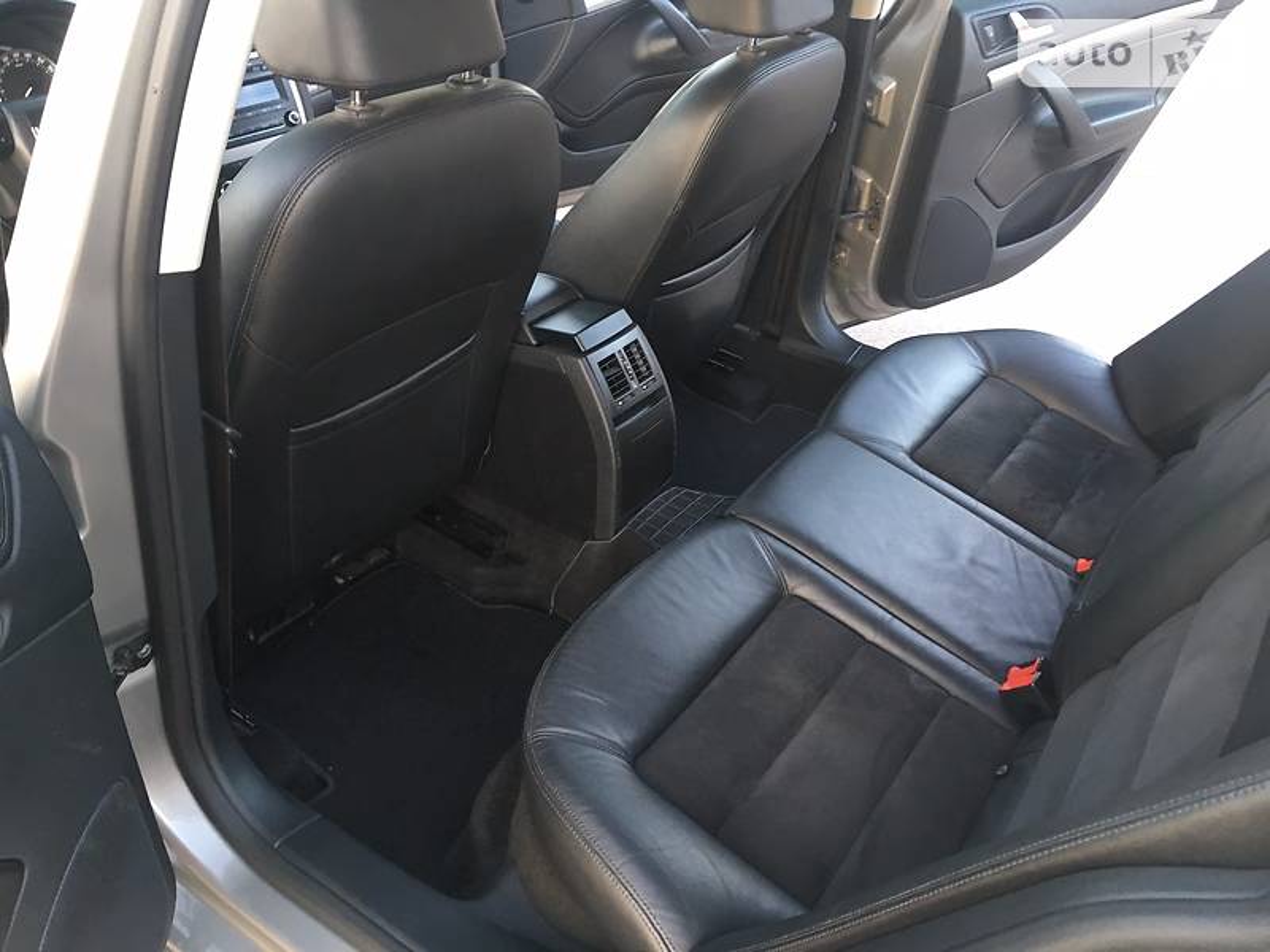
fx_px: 1064
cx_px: 635
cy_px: 476
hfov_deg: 61.7
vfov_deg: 48.2
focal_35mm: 29
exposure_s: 1/33
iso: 125
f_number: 2.2
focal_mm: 4.2
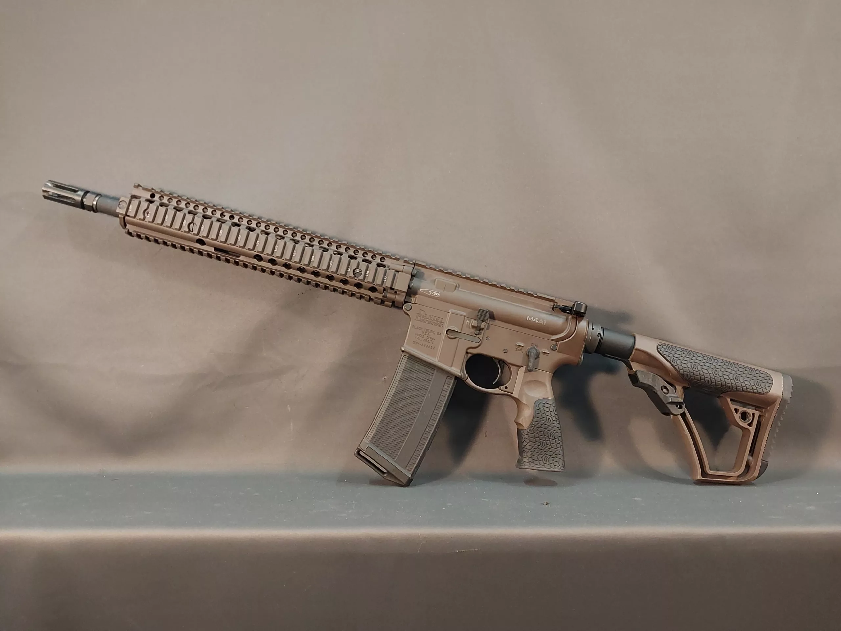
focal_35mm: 27
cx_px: 420
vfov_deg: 51.4
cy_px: 316
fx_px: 656
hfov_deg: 65.3
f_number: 1.8
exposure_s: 1/50
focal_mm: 4
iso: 400
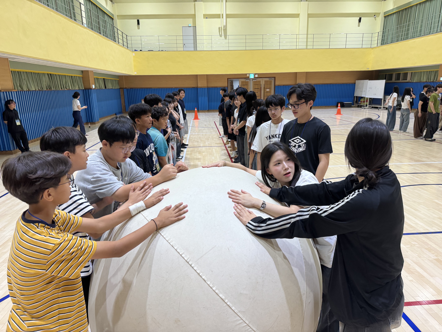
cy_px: 166
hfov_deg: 71.6
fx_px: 306
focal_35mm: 24
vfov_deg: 56.8
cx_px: 221
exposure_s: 1/120
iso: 160
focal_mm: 6.76
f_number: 1.78
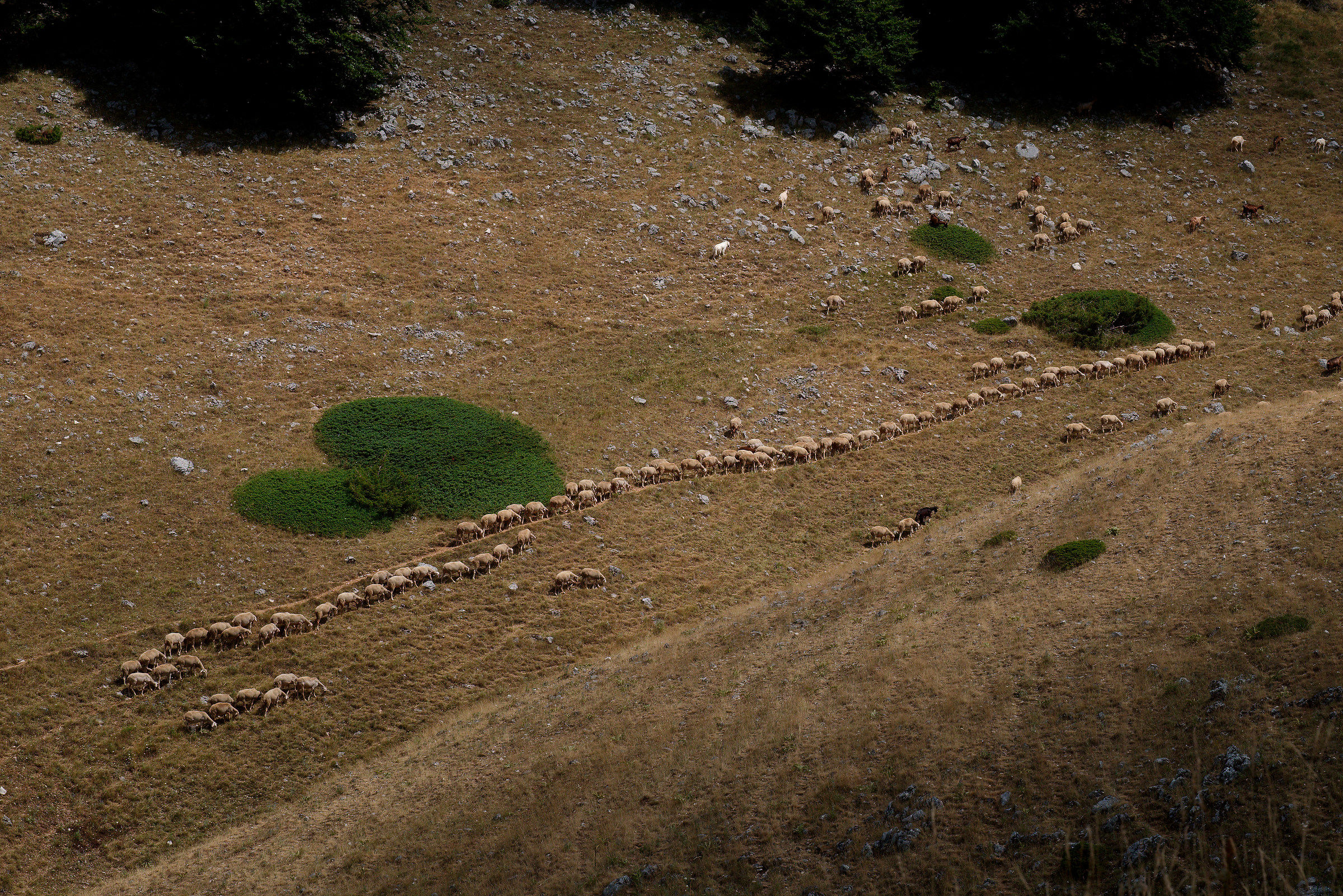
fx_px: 3768
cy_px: 448
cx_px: 672
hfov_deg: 20.2
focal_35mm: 101
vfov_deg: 13.6
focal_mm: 67.1
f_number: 11
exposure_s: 1/500
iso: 200
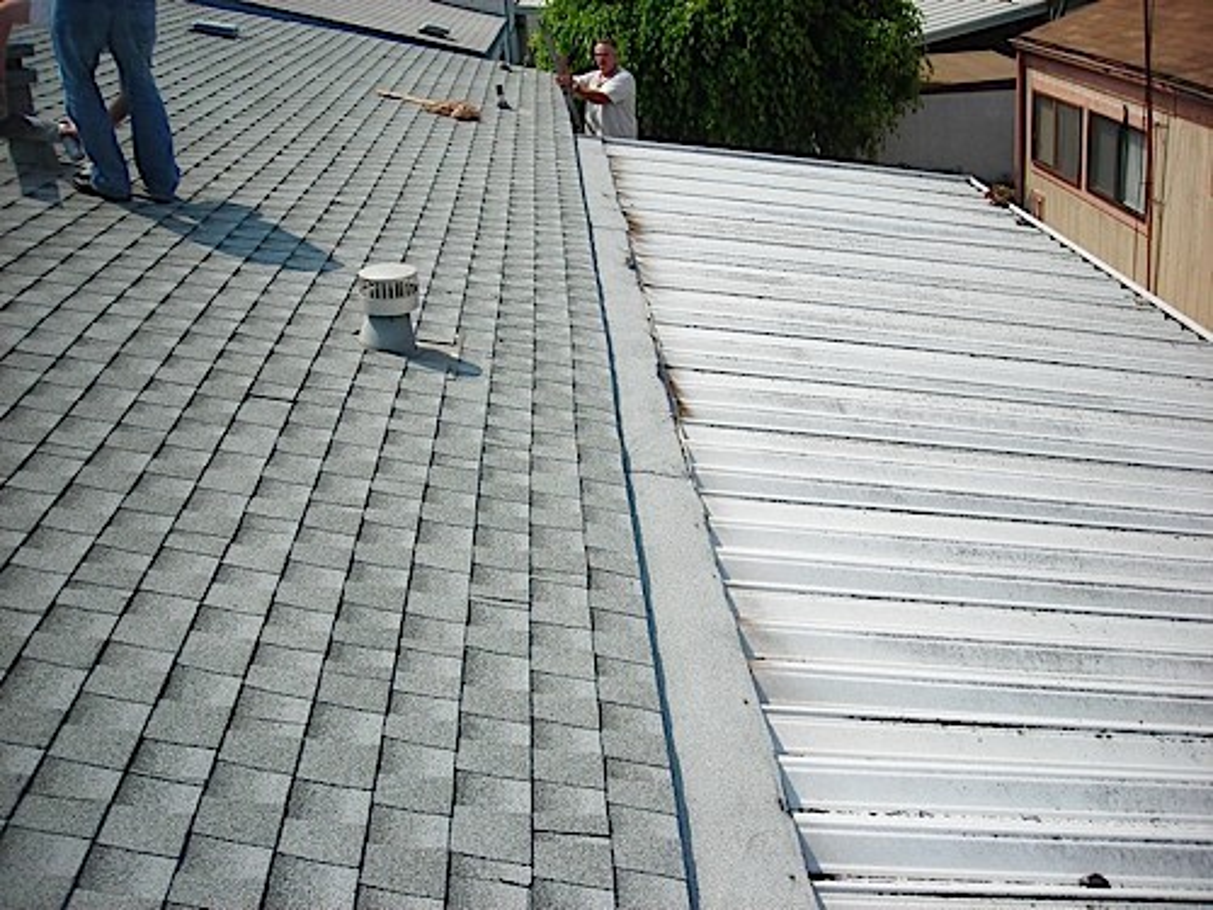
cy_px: 455
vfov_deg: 37.7
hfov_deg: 49.0
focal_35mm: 38
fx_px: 1332
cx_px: 606
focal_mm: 6.3
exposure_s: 1/271
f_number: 6.4
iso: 50
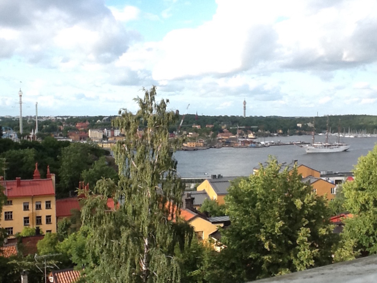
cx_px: 188
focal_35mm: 44
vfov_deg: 32.9
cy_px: 142
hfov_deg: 42.9
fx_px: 479
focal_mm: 2.03
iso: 40
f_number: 2.4
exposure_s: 1/546
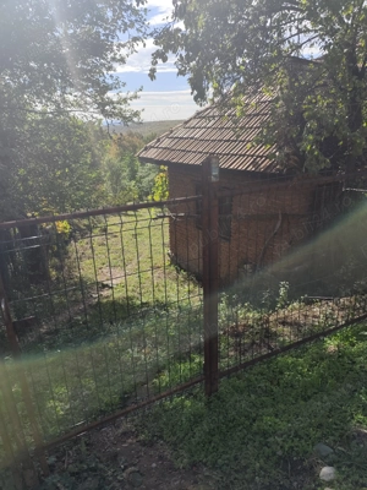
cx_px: 184
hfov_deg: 58.9
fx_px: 325
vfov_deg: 73.9
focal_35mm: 23
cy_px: 245
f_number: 1.65
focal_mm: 6.14
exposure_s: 1/1508
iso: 50
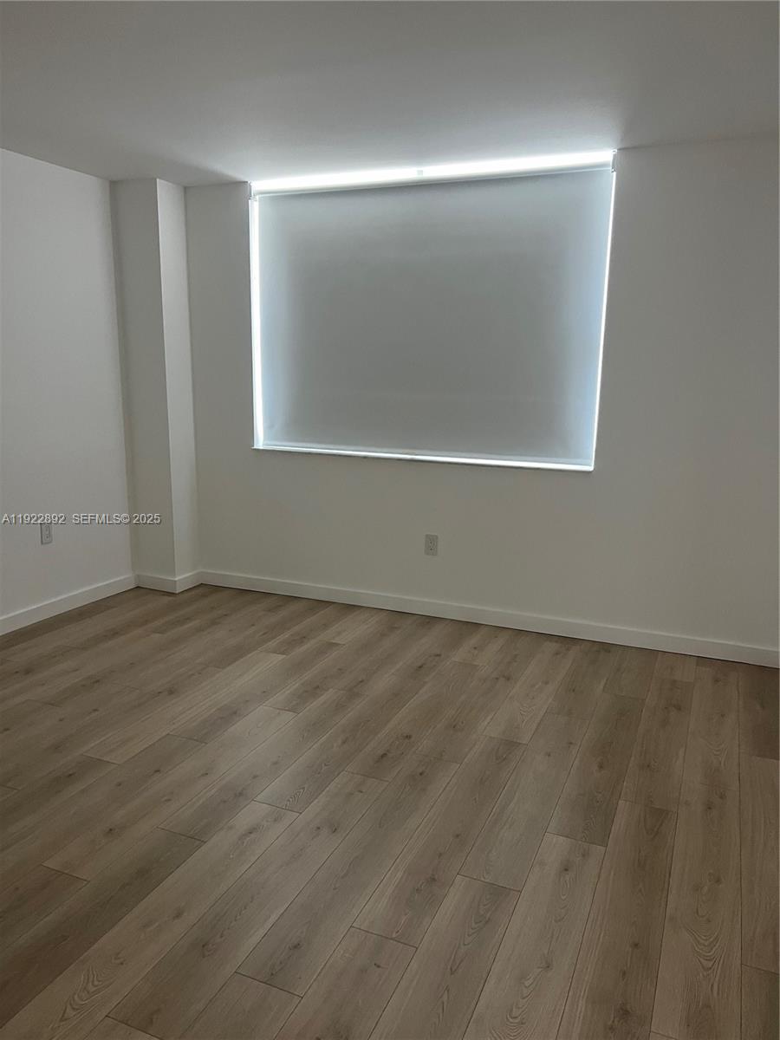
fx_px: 781
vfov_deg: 67.3
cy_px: 520
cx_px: 390
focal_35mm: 26
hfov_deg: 53.1
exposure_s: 1/60
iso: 250
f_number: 1.5
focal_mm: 5.7
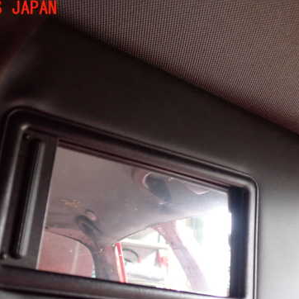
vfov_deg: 38.1
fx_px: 430
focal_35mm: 44
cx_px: 154
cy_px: 184
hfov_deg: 38.3
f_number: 2.3
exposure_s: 1/50
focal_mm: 5.4
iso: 800
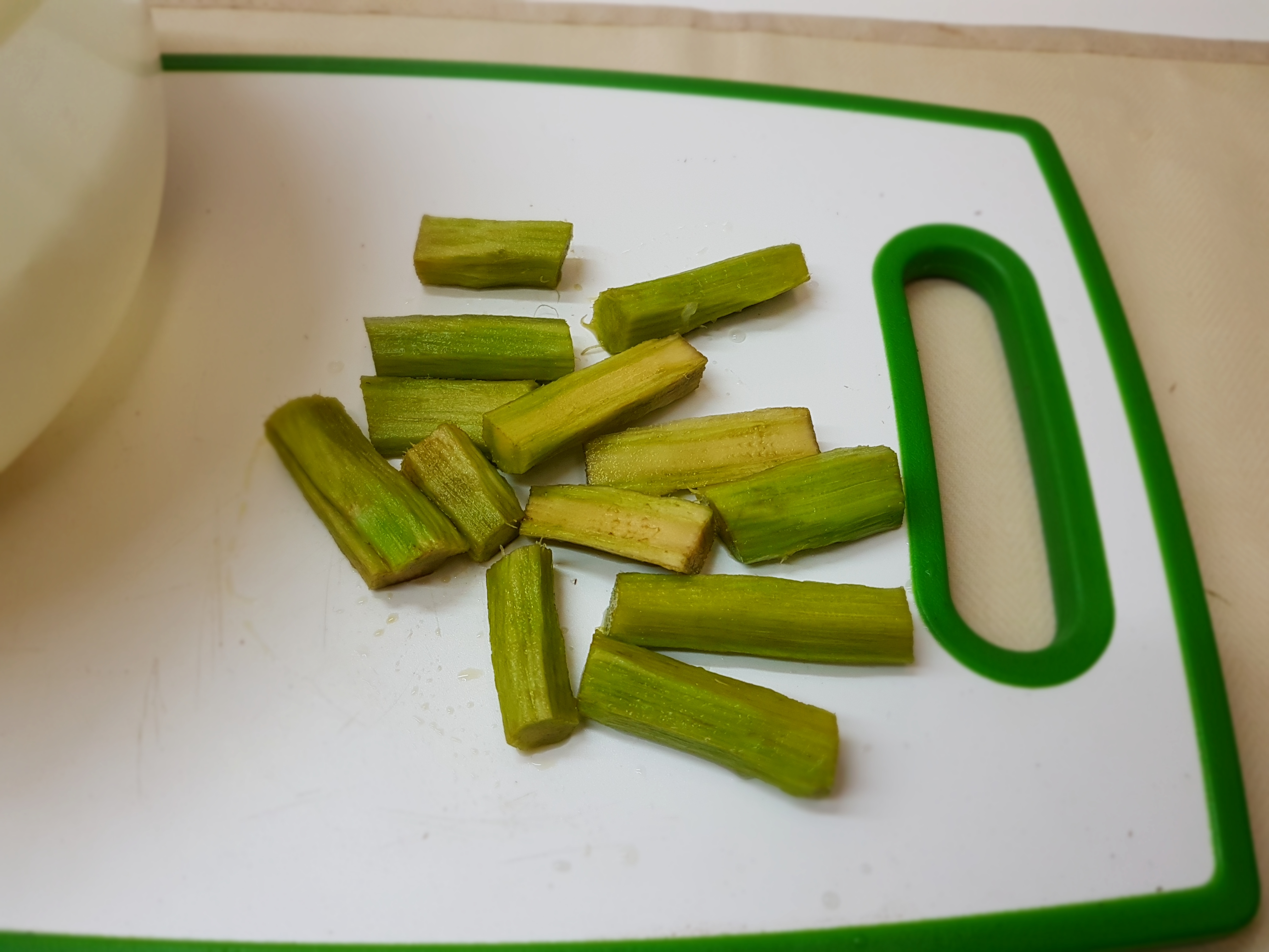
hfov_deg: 67.3
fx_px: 953
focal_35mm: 26
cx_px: 634
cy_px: 476
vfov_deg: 53.1
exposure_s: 1/50
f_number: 1.7
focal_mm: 4.2
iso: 100
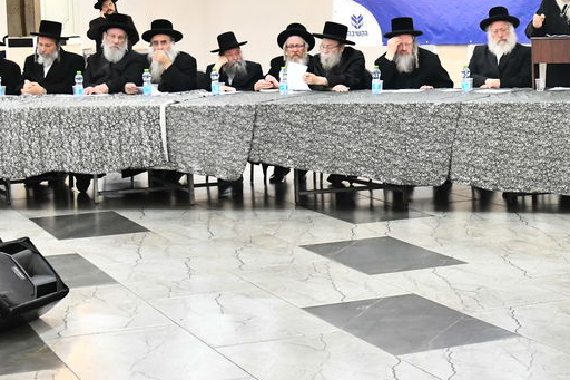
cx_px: 559
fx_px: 1472
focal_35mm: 93
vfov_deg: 14.6
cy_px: 89
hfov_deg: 21.2
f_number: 5
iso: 3200
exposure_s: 1/125
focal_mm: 34
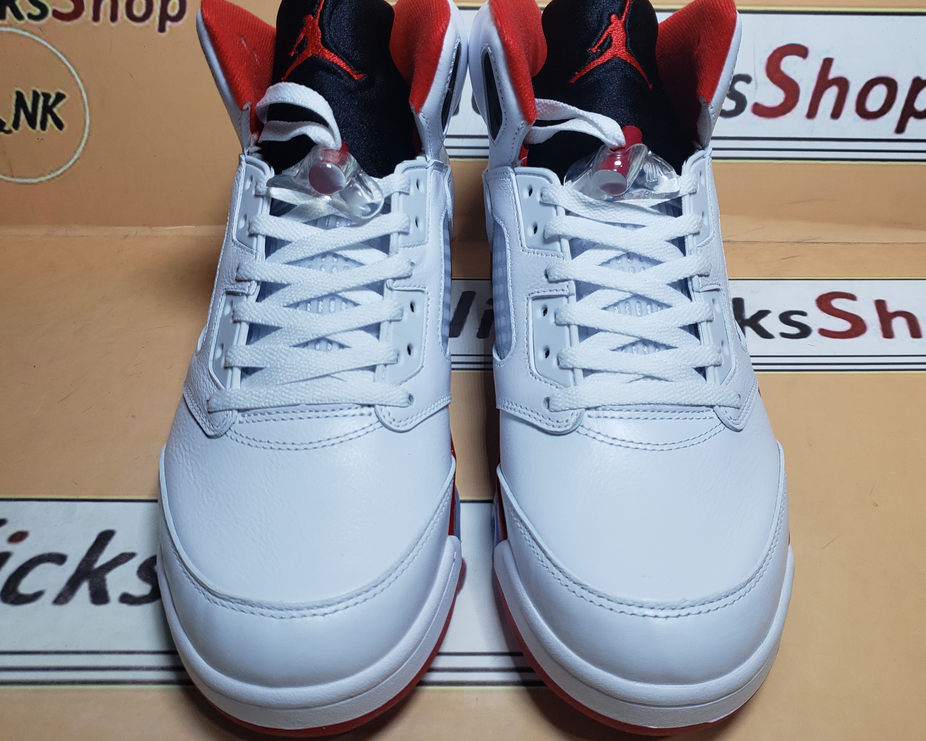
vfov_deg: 47.1
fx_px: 850
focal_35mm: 31
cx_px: 494
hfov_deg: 57.1
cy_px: 351
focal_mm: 4.3
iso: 50
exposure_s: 1/768
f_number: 1.5
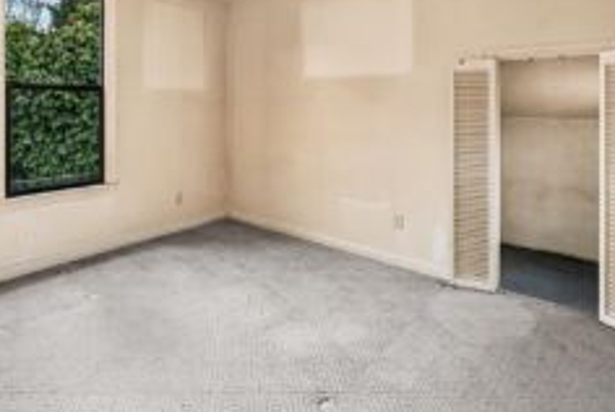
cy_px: 121
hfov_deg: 78.1
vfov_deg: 55.5
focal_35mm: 22
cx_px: 266
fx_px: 376
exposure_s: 1/10
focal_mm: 13
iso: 1000
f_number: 7.1
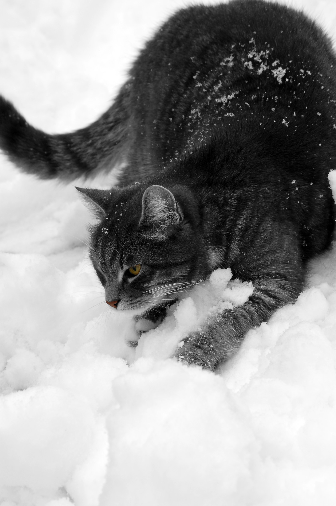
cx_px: 168
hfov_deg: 10.7
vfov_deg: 16.1
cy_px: 253
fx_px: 1789
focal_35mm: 128
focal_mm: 85
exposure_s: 1/80
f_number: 11
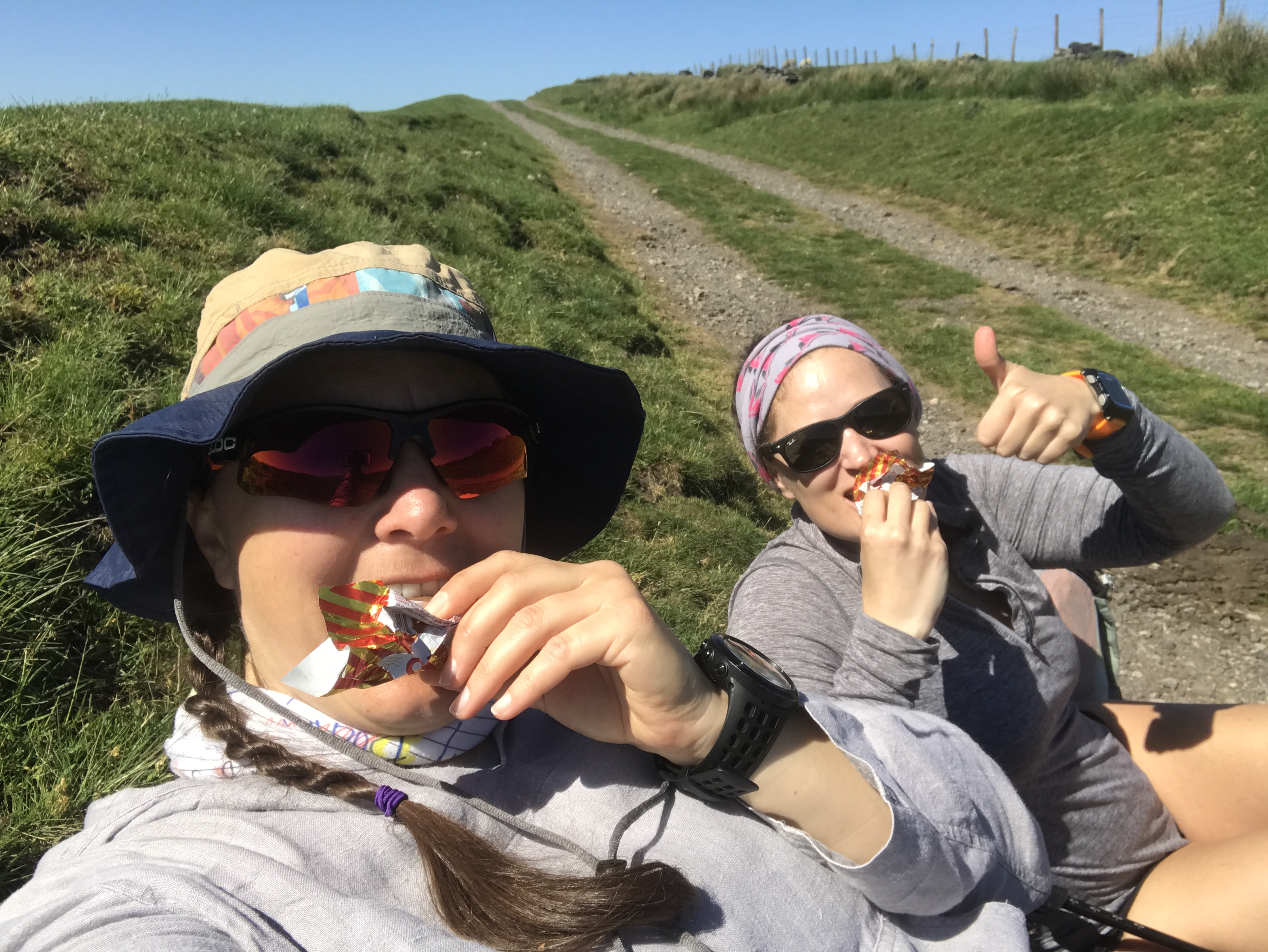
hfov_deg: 56.8
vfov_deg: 44.2
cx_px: 634
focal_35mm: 32
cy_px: 476
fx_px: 1173
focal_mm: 2.87
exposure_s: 1/972
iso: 25
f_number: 2.2
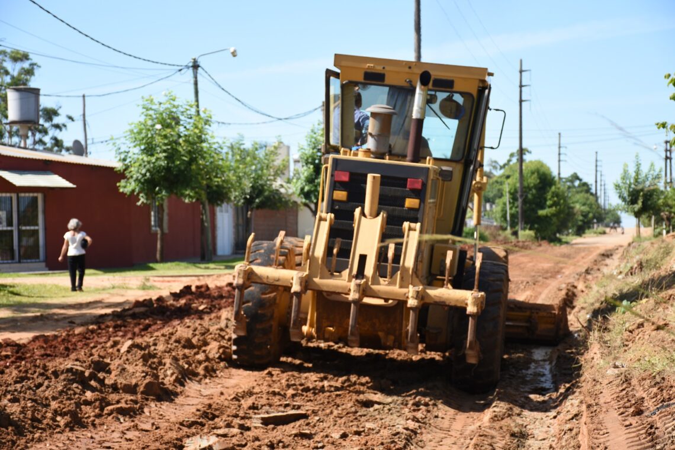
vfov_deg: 15.2
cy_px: 225
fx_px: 1687
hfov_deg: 22.6
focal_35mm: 90
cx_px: 338
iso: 100
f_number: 5
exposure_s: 1/320
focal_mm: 60
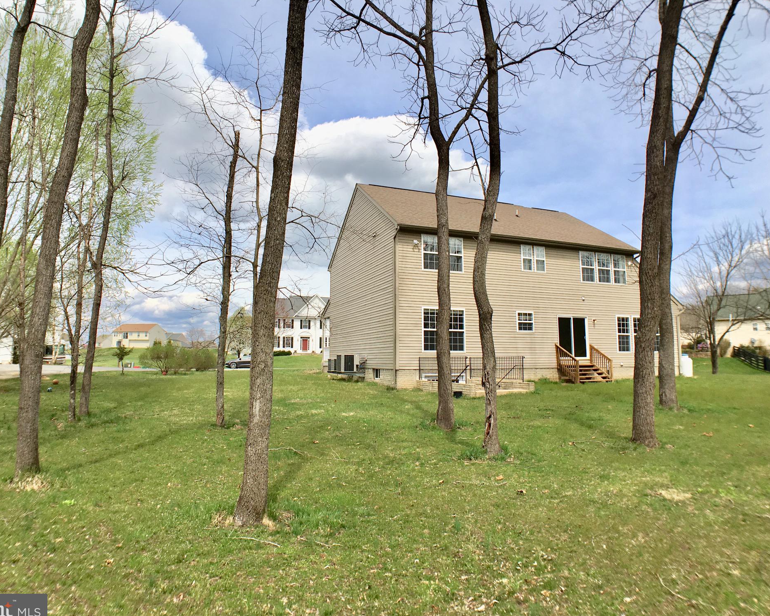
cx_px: 366
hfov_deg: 57.2
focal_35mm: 31
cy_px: 311
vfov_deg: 47.1
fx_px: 706
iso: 25
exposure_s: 1/1789
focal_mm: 4.15
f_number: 2.2
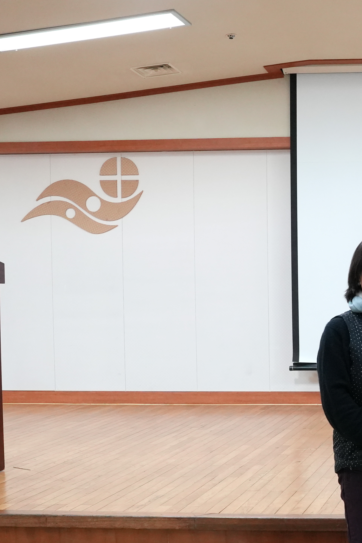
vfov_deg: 34.4
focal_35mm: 58
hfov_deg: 21.0
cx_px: 487
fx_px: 875
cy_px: 330
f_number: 8
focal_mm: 24
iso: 3200
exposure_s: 1/80
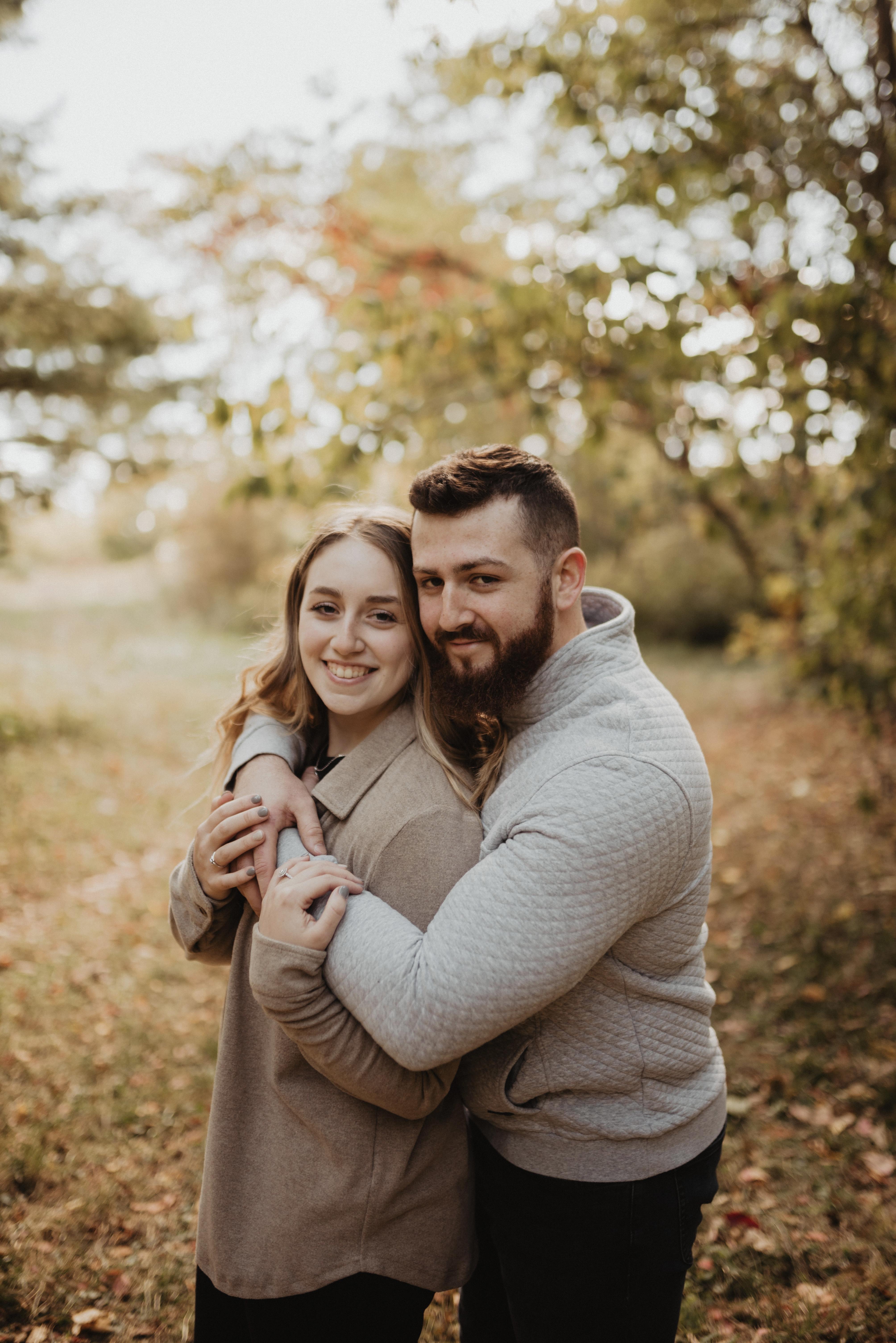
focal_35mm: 35
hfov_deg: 37.9
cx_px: 448
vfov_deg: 54.4
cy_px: 672
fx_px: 1305
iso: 100
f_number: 1.4
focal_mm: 35
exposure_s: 1/640
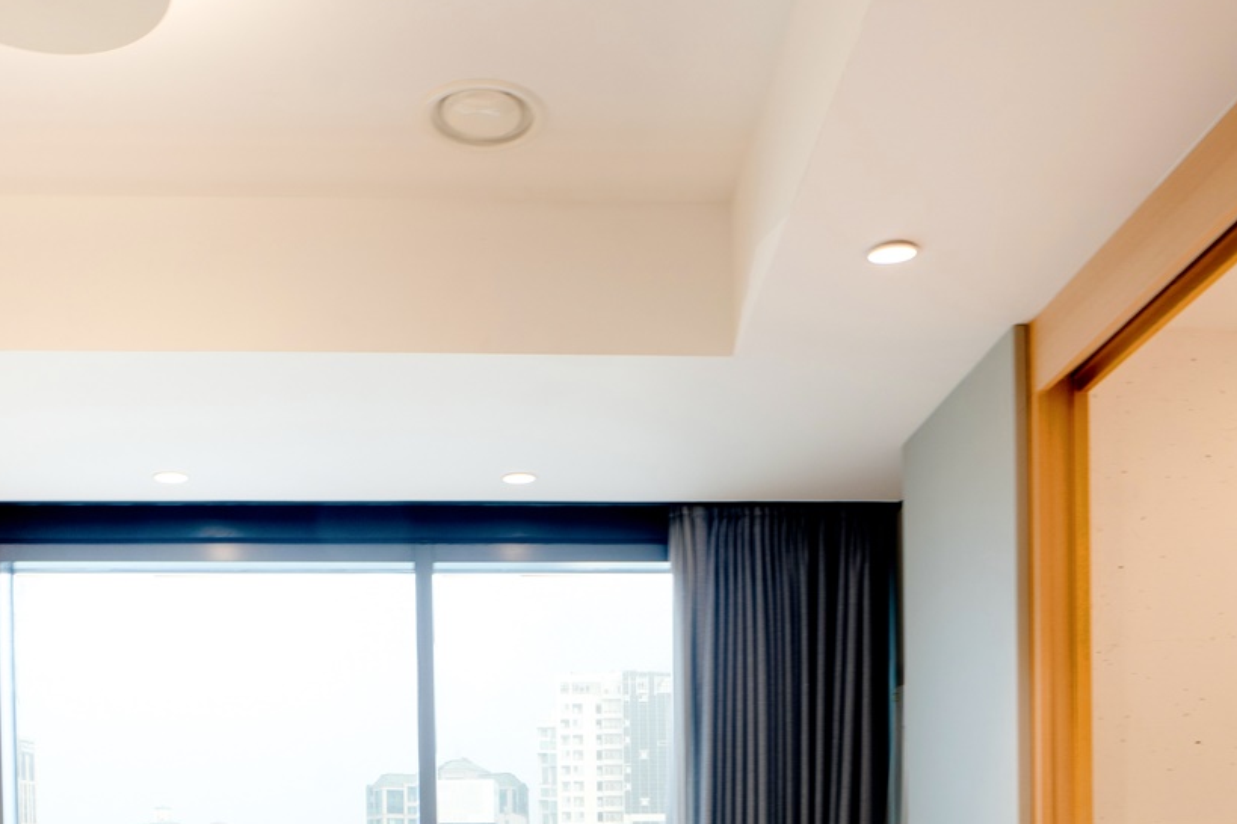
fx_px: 1374
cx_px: 500
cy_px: 941
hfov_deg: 48.2
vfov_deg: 29.6
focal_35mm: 40
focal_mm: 16
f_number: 9
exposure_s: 1/3
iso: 100
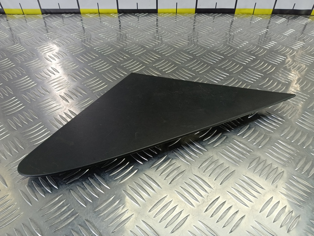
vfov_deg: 58.9
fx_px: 209
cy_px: 118
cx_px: 157
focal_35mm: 23
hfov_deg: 73.9
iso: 107
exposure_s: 1/50
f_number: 1.6
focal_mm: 4.11
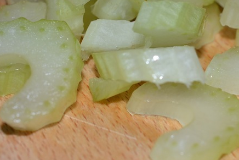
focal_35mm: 110
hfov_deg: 18.5
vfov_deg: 12.4
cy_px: 21
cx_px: 152
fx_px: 730
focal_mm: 40
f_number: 8
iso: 100
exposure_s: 1/60
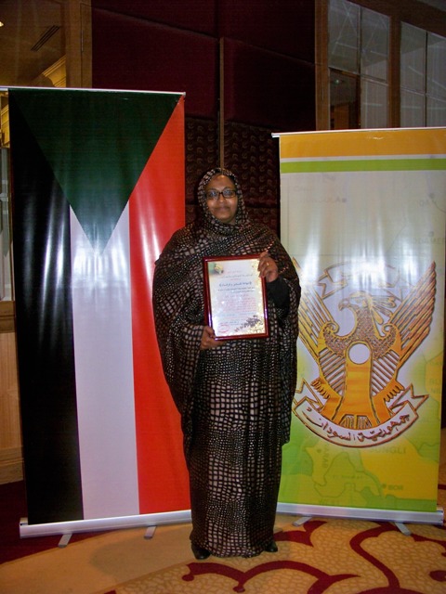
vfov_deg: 55.4
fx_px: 567
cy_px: 297
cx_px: 223
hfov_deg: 42.9
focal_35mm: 33
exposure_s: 1/30
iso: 200
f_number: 2.8
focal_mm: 5.85
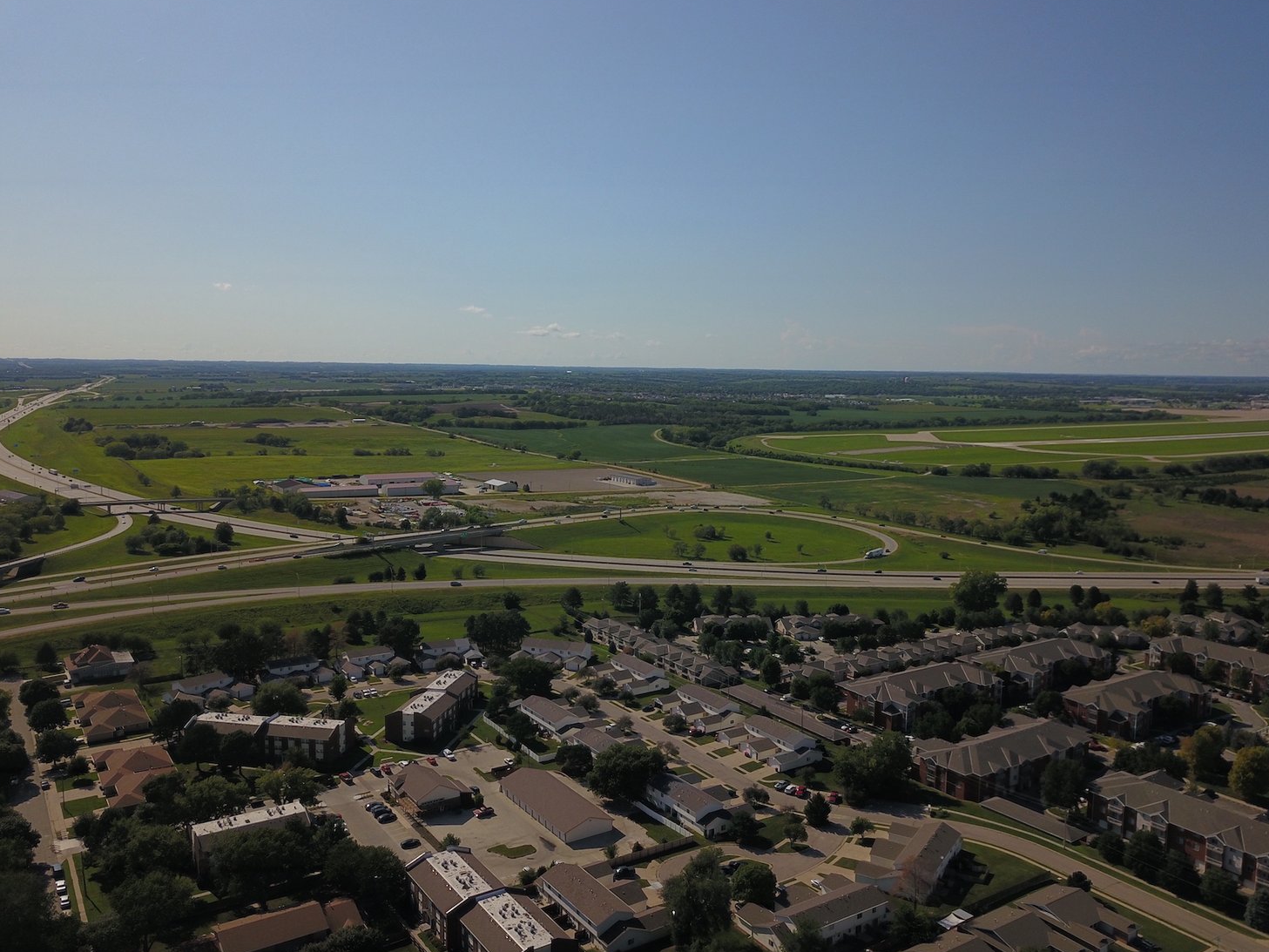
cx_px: 645
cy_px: 467
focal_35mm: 27
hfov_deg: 65.3
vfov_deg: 51.4
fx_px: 990
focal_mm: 4.73
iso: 100
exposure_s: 1/3497
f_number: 2.2
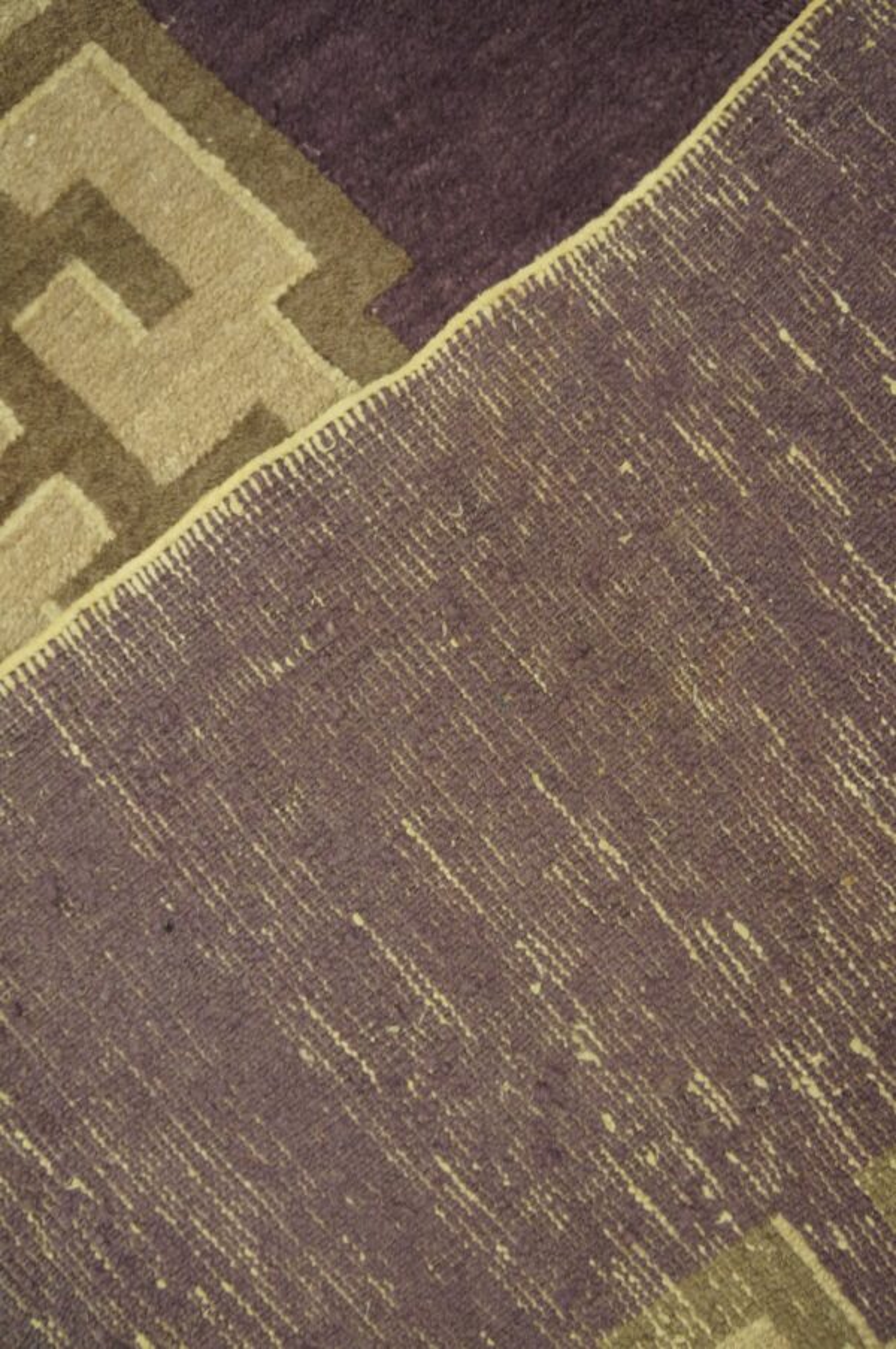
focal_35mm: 27
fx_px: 1010
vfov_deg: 67.4
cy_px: 674
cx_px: 448
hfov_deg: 47.8
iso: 1250
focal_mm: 18
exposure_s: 1/60
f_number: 4
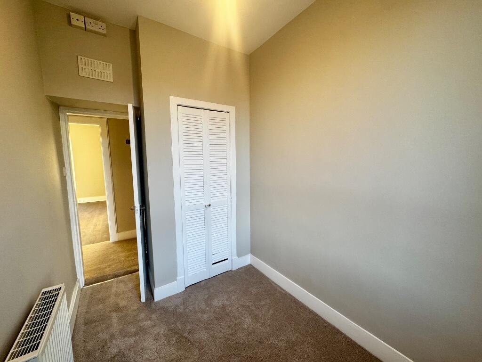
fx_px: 195
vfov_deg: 85.7
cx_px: 241
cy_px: 181
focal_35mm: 14
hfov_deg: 102.1
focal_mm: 2.22
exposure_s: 1/100
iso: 200
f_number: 2.2
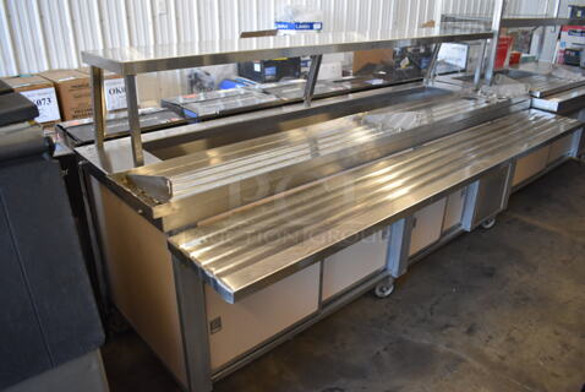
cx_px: 292
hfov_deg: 67.3
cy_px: 196
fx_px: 439
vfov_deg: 48.1
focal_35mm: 27
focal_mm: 18
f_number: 3.5
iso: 1600
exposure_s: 1/125
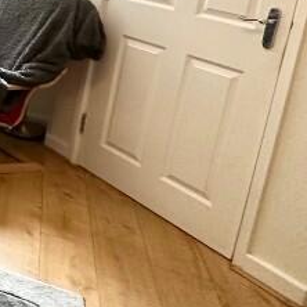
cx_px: -290
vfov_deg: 28.3
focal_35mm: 57
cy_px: 1
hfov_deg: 19.3
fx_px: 572
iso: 250
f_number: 2.2
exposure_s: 1/100
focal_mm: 2.22
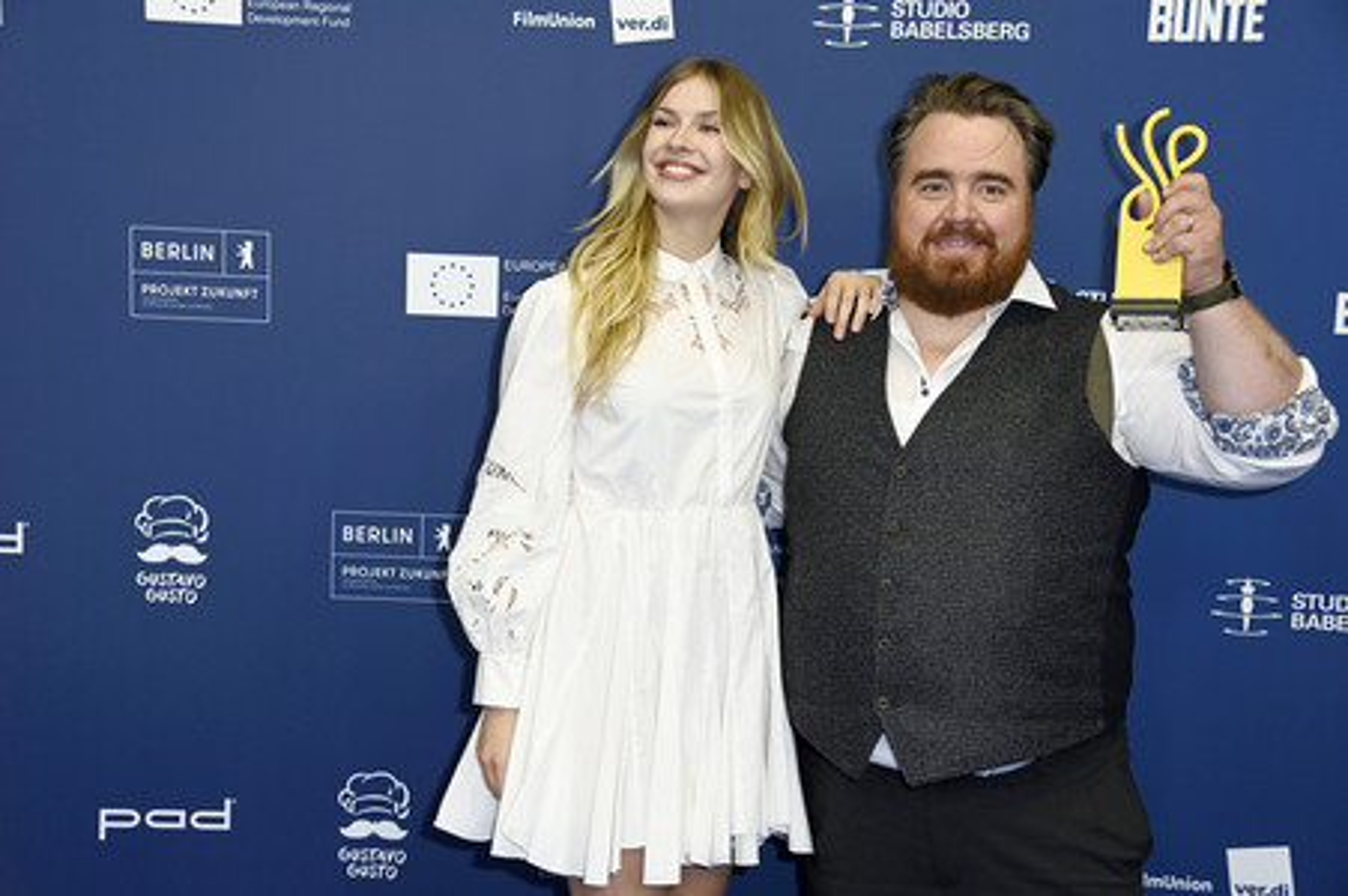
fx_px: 1871
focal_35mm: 50
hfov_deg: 39.6
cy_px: 448
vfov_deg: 27.0
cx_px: 674
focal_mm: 50
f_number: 5.6
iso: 800
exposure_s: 1/200
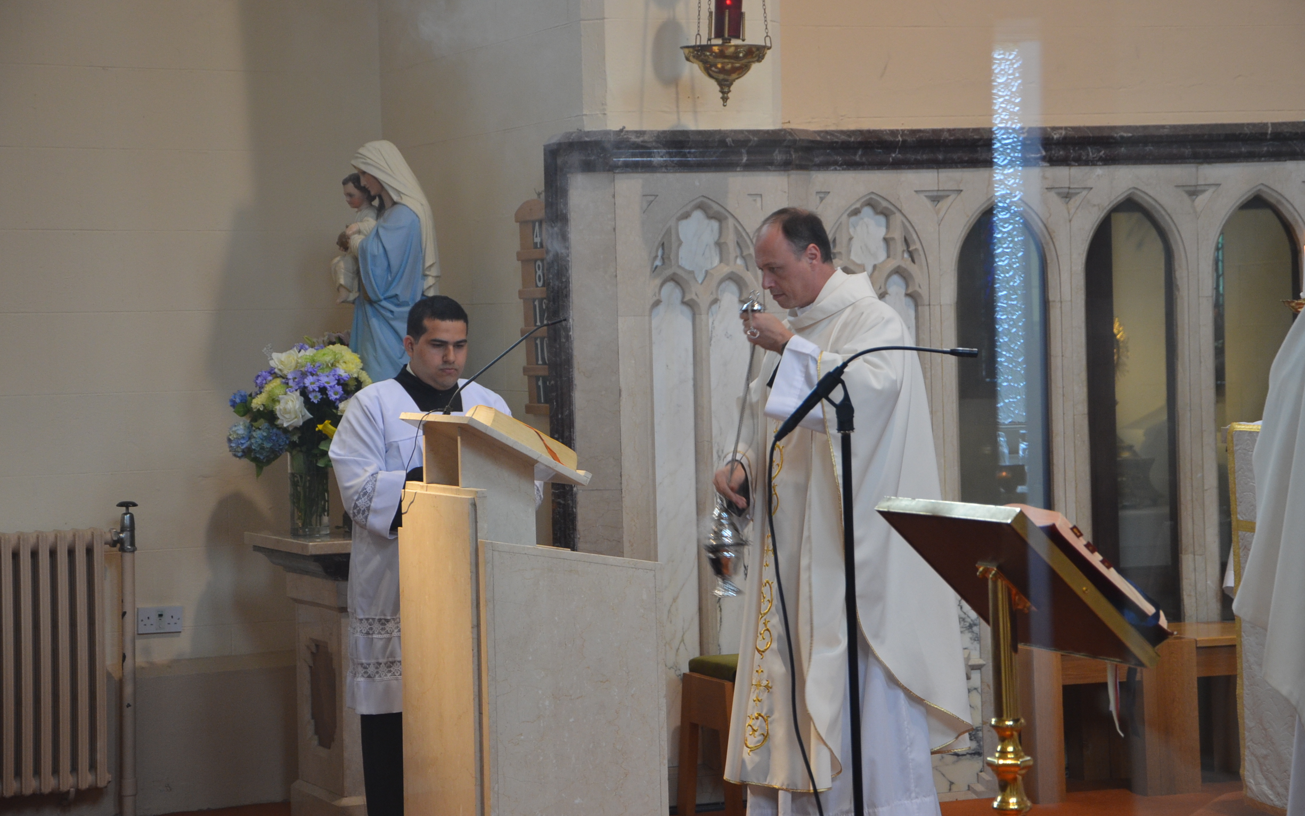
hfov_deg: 23.3
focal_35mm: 89
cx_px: 651
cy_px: 405
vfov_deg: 14.7
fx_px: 3165
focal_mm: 58
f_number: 5
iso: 800
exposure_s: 1/30
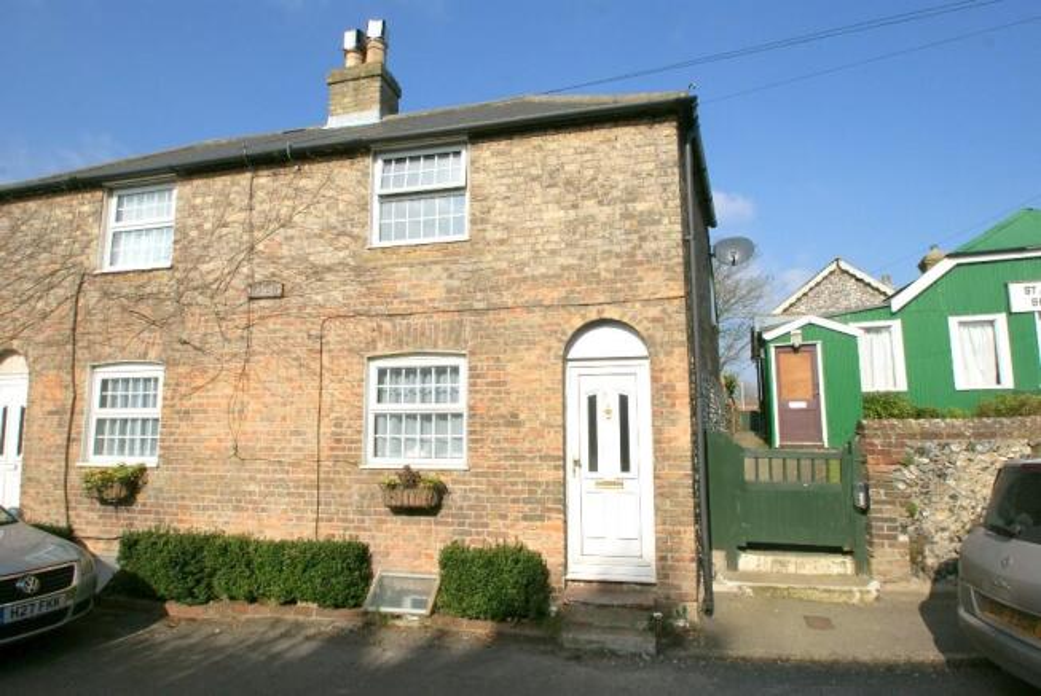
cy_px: 348
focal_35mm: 18
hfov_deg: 89.9
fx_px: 521
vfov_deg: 67.5
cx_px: 520
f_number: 10
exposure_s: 1/320
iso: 100
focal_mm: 12
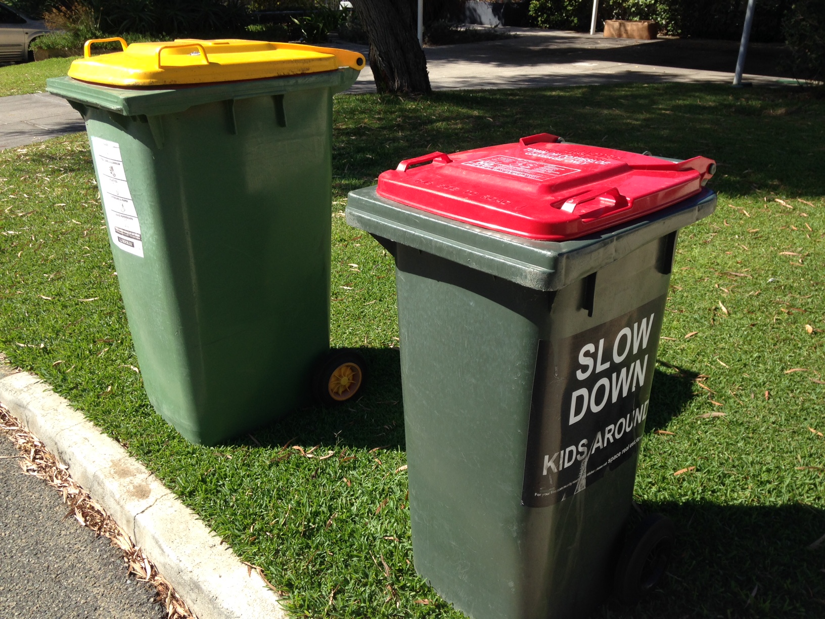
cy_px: 310
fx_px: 786
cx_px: 412
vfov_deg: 42.9
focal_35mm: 33
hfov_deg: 55.4
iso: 50
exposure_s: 1/935
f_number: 2.4
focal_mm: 4.12
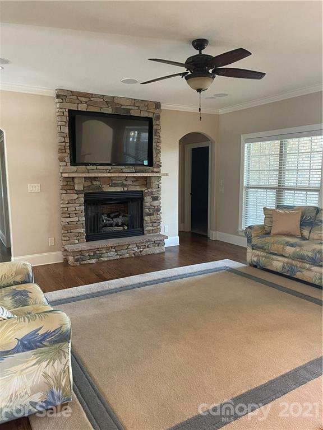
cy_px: 215
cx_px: 162
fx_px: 323
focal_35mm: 26
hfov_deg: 53.1
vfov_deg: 67.3
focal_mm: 5.1
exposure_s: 1/60
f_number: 1.6
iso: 320
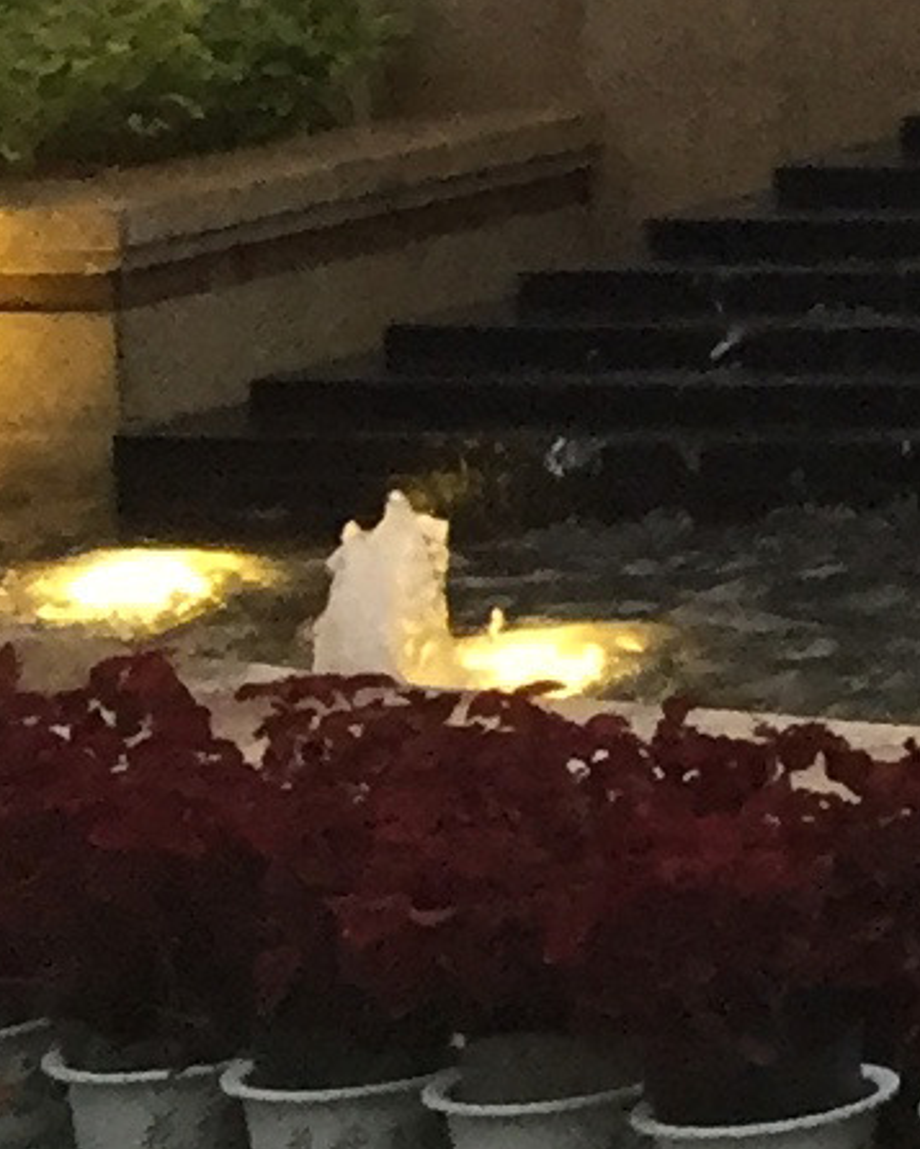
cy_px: -675
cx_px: 3819
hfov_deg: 6.1
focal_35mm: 207
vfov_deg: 9.0
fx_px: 7043
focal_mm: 4.15
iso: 64
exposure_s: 1/33
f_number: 2.2
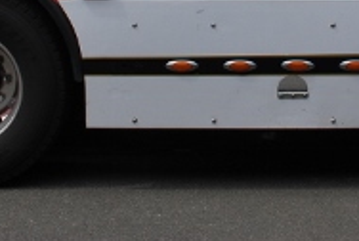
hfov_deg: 19.7
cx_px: 304
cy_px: -161
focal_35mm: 102
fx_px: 1019
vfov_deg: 12.5
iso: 100
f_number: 8
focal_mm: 20
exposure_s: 1/250
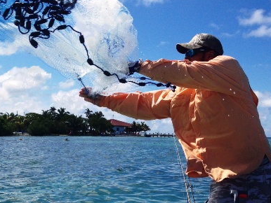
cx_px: 139
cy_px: 125
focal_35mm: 58
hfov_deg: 33.2
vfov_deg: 25.2
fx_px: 454
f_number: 2.4
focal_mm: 4.28
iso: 50
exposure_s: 1/3247
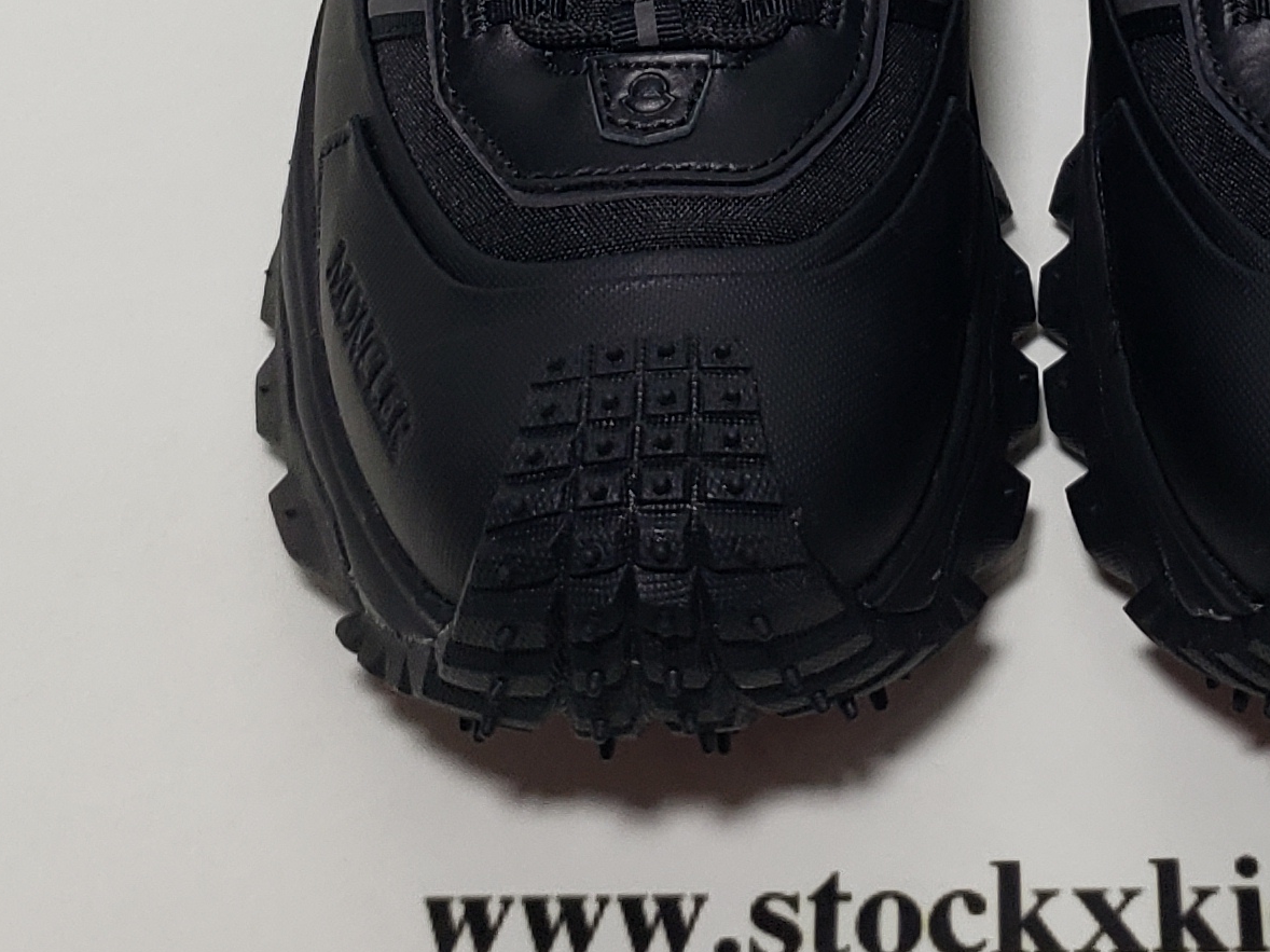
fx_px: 3265
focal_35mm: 89
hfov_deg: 21.7
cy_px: -475
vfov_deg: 15.3
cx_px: 1022
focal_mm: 4.3
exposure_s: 1/410
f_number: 1.5
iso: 50
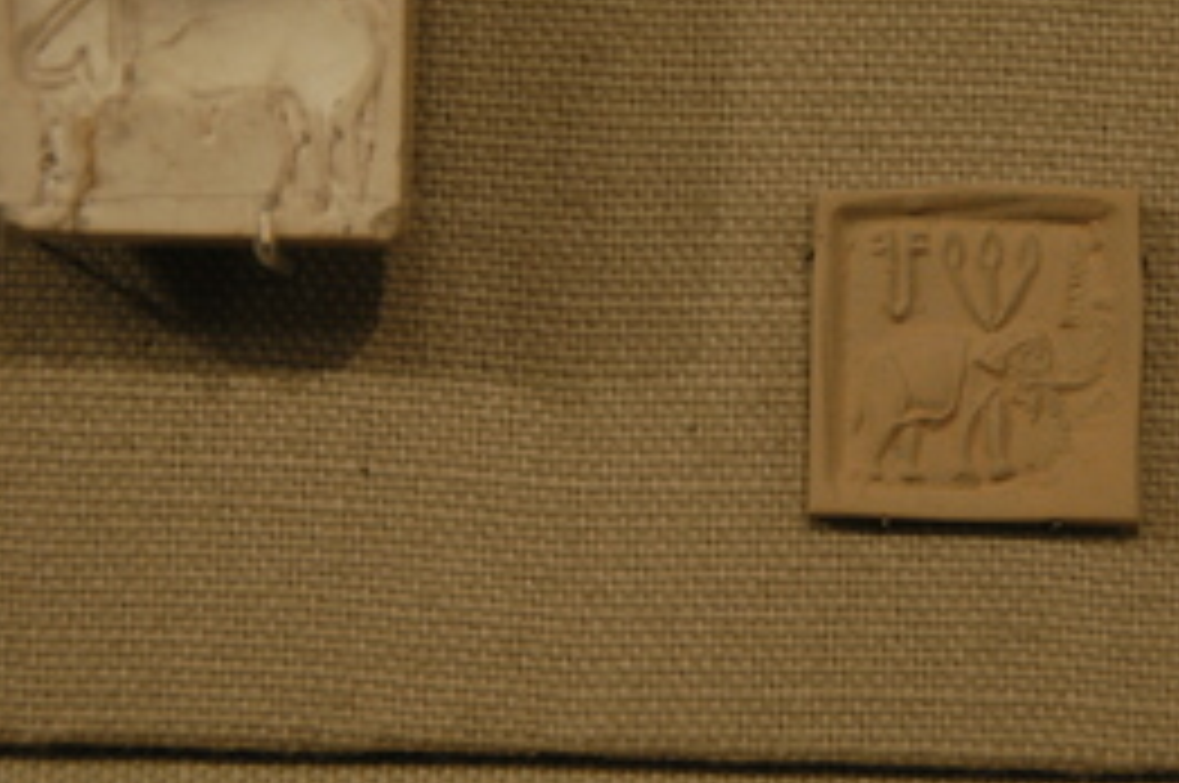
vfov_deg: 5.2
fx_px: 8663
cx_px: 878
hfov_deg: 7.8
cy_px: 288
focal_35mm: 265
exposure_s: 1/25
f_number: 5.6
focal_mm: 105
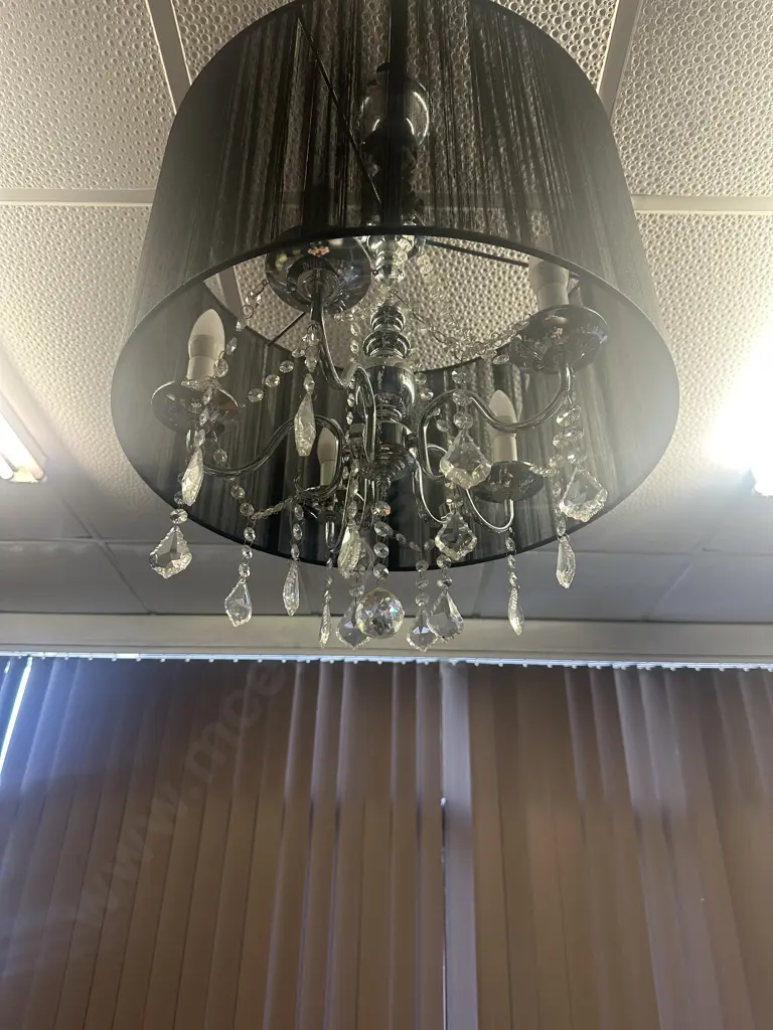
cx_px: 386
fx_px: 715
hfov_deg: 56.8
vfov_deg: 71.6
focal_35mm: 24
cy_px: 515
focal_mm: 6.86
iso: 200
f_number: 1.78
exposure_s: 1/100
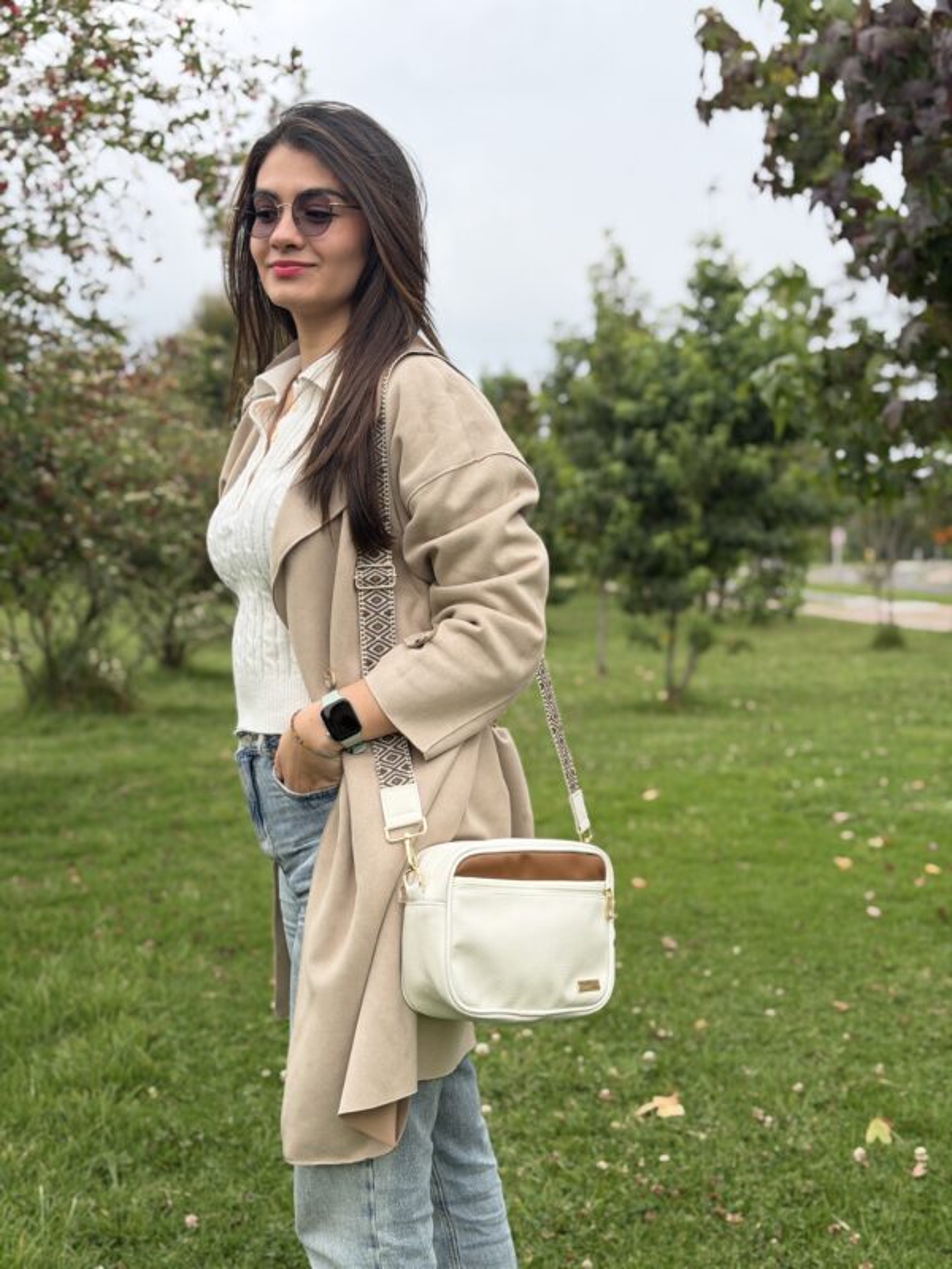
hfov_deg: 30.3
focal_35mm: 48
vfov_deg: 39.7
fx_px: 1760
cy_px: 634
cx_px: 476
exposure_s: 1/333
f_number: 1.78
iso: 64
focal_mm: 6.76
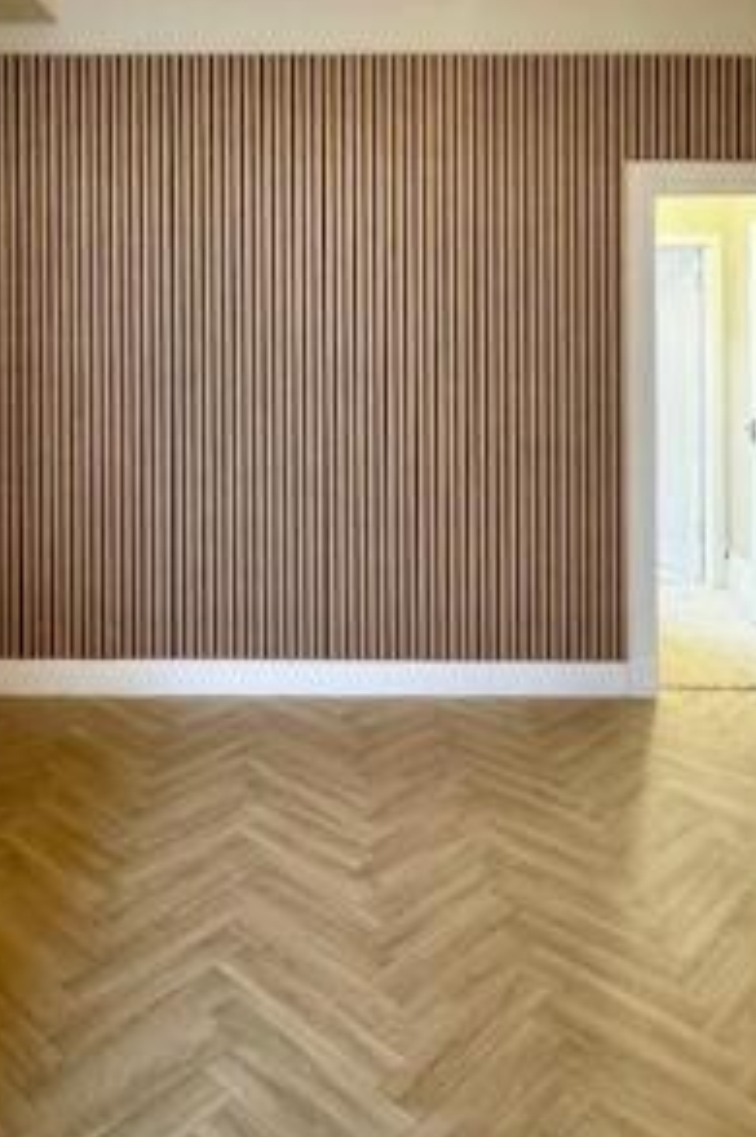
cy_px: 351
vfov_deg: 61.6
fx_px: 915
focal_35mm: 29
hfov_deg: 44.8
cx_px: 324
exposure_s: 1/60
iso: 1250
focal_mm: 2.22
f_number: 2.2
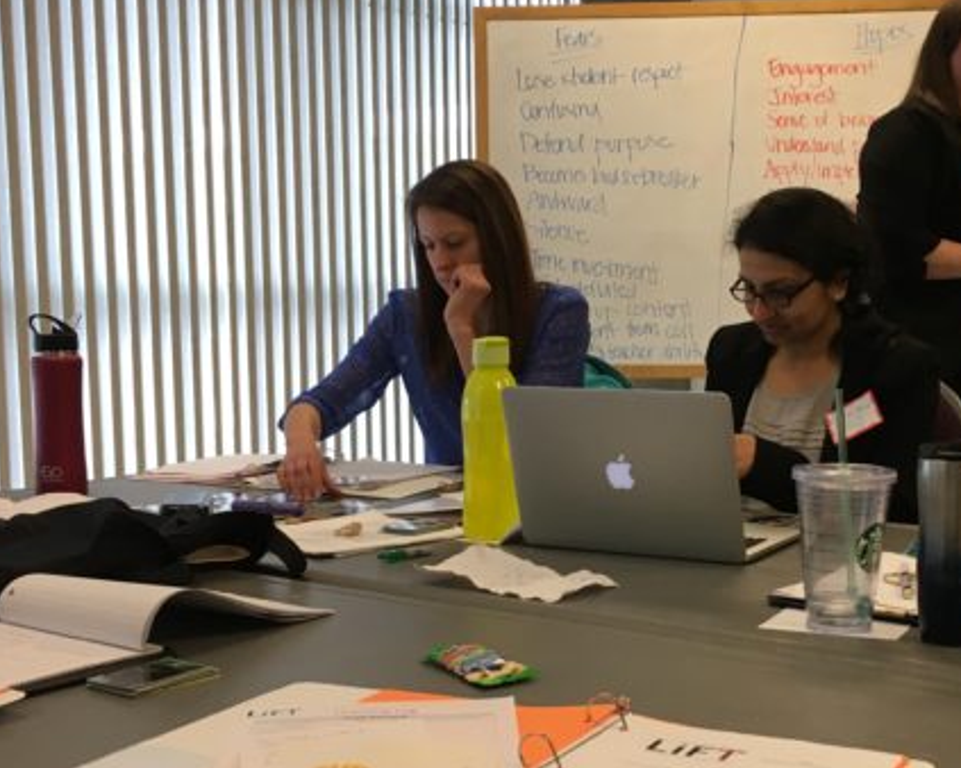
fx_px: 1507
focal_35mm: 53
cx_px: 622
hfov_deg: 35.1
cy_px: 427
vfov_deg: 28.6
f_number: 2.2
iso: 32
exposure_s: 1/30
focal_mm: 4.15
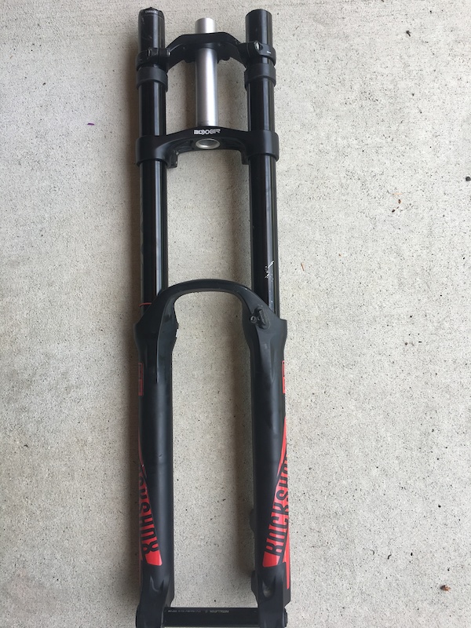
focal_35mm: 29
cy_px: 314
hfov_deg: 48.2
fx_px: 526
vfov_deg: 61.7
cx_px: 236
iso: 25
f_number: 2.2
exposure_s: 1/171
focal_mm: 4.15
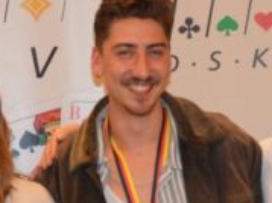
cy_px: 240
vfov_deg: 10.5
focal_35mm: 139
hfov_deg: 14.0
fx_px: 1091
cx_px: 3
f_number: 3.8
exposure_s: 1/60
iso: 560
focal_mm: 24
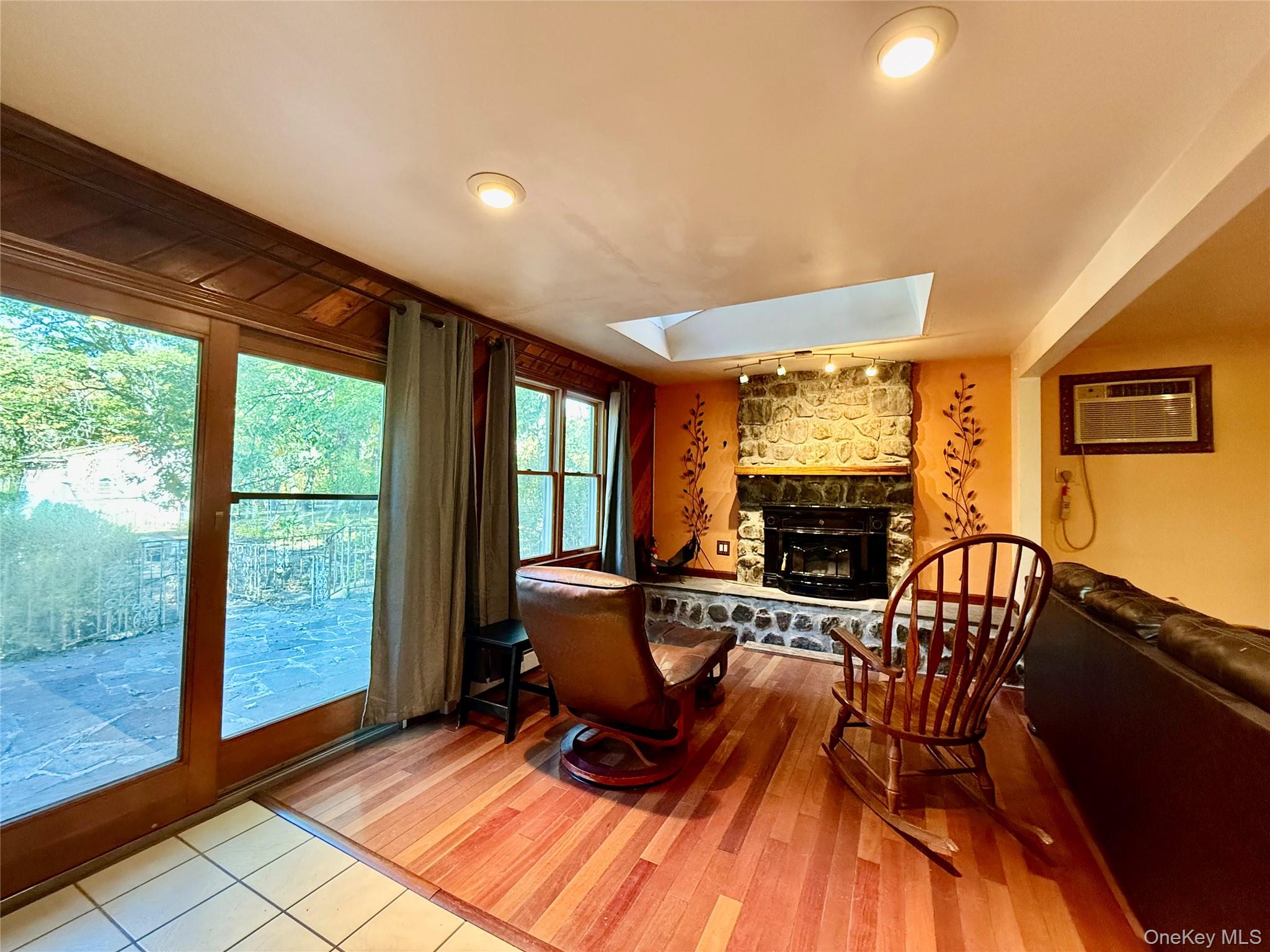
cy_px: 476
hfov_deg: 102.1
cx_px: 635
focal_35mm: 14
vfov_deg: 85.7
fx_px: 514
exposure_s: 1/60
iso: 640
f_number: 2.2
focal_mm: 2.22
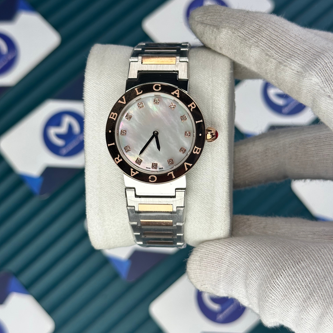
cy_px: 161
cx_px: 167
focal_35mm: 57
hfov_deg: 30.0
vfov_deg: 30.0
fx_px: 620
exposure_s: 1/1212
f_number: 1.78
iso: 64
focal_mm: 6.86
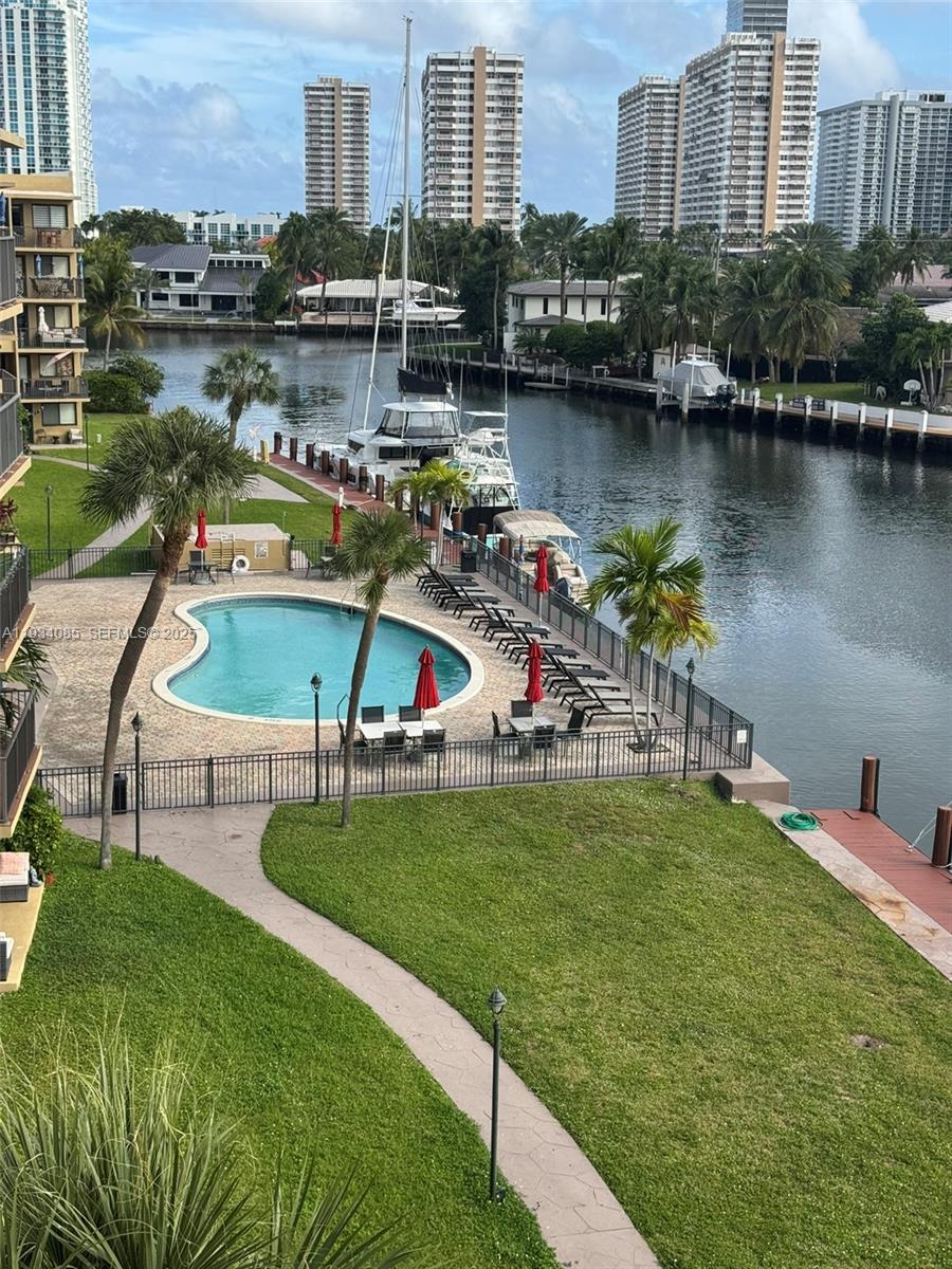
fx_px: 1760
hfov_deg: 30.3
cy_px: 634
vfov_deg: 39.7
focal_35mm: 48
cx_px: 476
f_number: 1.78
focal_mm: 6.76
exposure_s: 1/2331
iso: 64
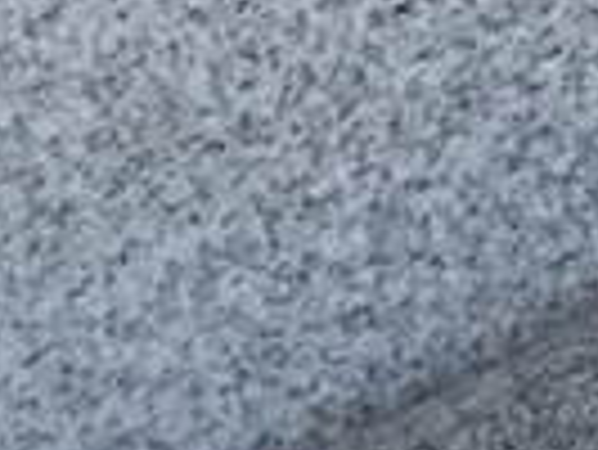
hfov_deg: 9.2
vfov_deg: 6.9
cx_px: -306
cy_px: 884
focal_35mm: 209
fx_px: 3614
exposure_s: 1/590
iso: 25
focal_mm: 3.3
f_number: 2.4
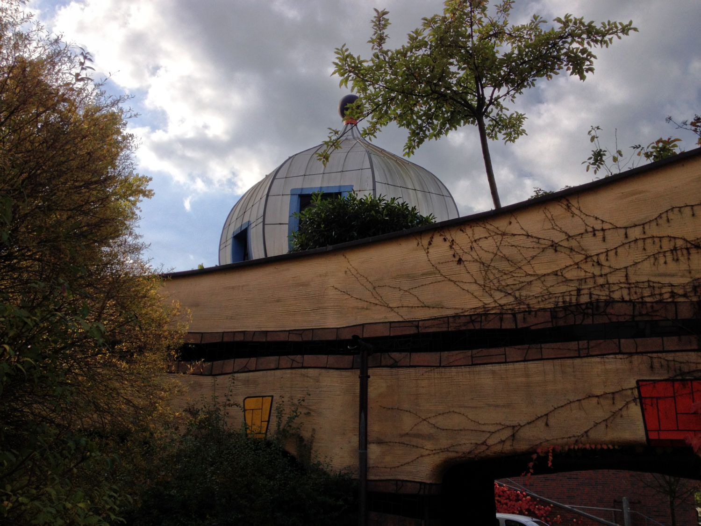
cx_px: 350
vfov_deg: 40.7
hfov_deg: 52.6
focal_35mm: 35
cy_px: 263
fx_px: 709
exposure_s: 1/1493
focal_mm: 4.28
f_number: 2.4
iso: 50
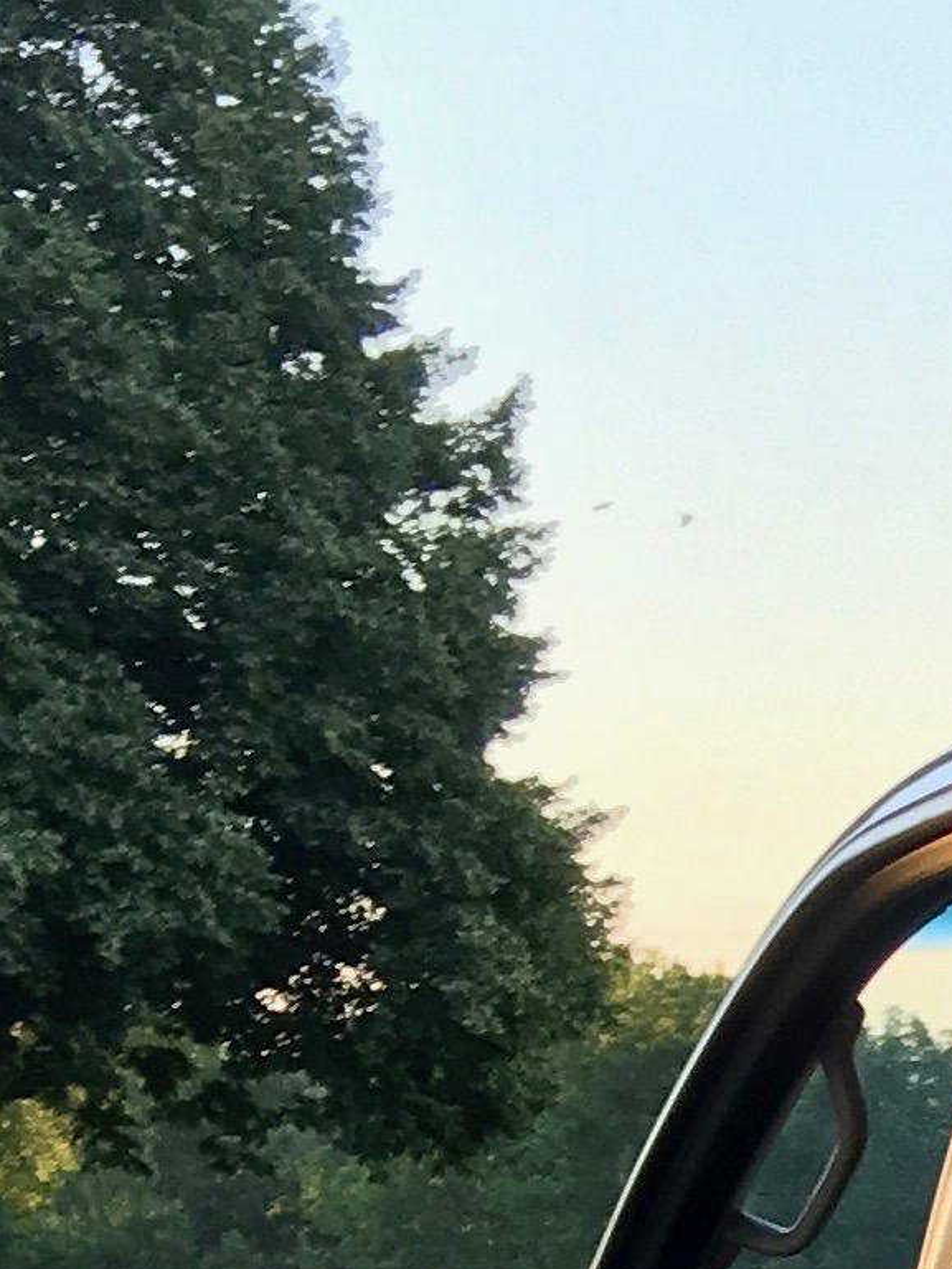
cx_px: 2335
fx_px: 5572
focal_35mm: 152
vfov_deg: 12.1
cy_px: 2163
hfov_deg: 8.8
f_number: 2.2
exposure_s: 1/120
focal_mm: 4.15
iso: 32
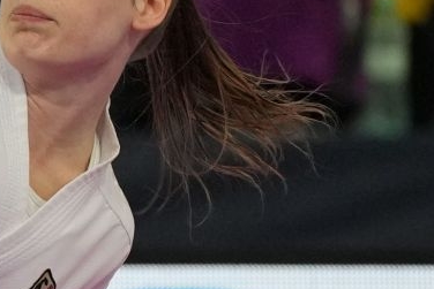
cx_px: -604
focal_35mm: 1437
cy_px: 193
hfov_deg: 1.4
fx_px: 17330
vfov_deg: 1.0
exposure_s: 1/1000
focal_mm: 200
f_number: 2.8
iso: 2000
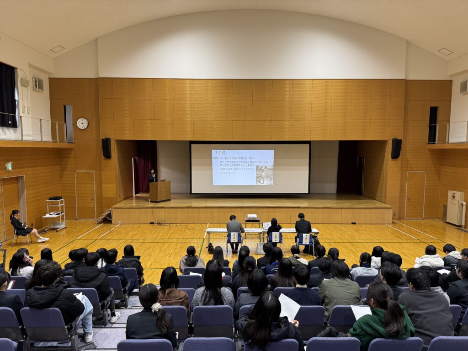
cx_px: 234
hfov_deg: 71.6
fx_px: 324
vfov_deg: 56.8
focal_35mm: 24
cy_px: 176
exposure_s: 1/79
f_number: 1.78
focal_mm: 6.76
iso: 200
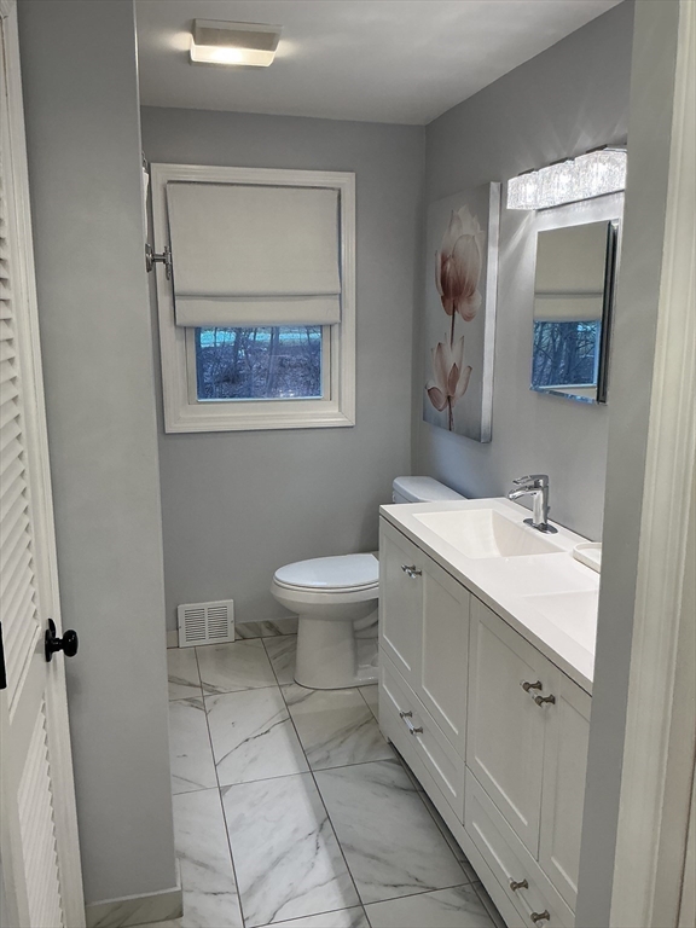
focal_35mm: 29
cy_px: 464
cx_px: 348
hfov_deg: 48.2
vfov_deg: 61.7
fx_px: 777
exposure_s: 1/120
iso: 64
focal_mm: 3
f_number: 1.8
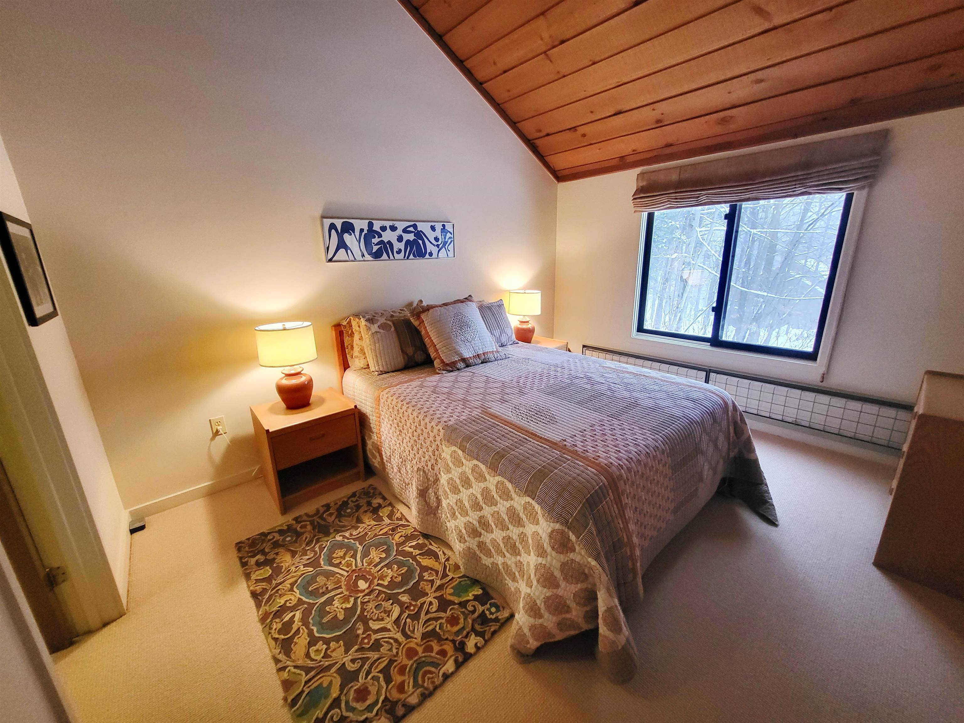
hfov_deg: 106.2
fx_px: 362
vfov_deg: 89.9
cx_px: 482
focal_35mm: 13
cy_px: 362
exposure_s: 1/30
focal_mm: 1.74
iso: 400
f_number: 2.2
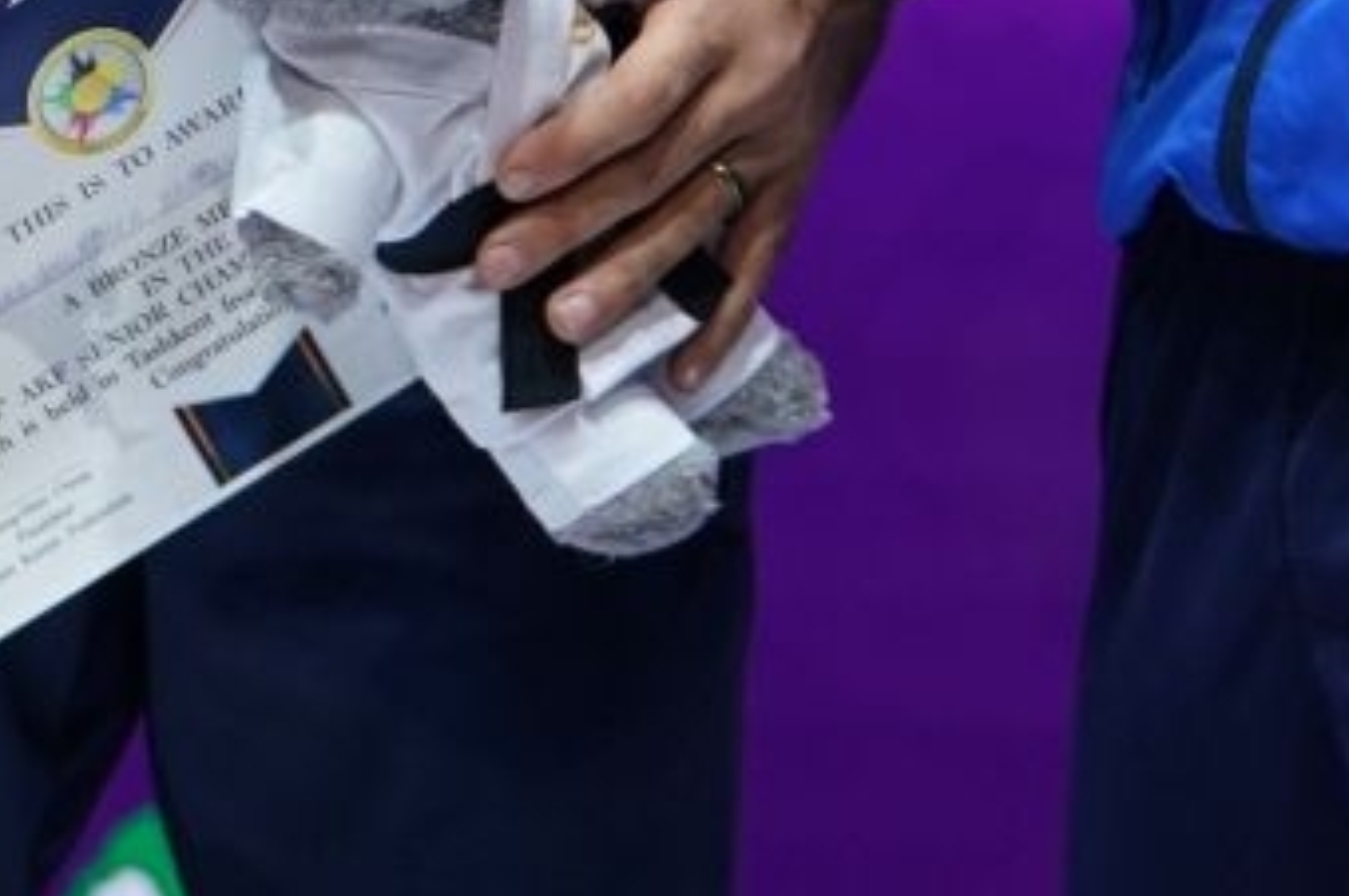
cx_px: -544
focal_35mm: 551
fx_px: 20627
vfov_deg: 2.5
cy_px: -1070
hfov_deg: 3.7
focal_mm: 104
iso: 800
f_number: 3.2
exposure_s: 1/250
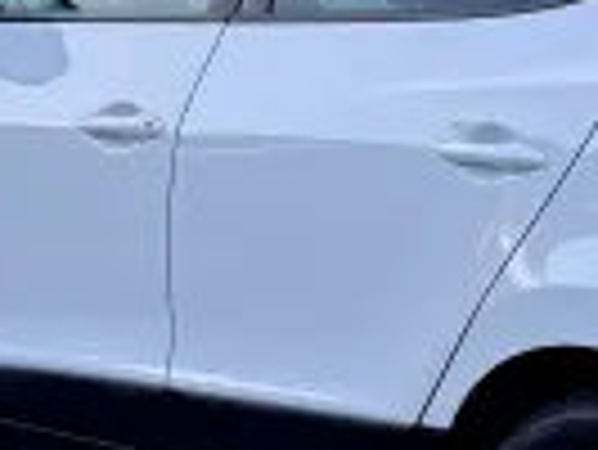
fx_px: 1124
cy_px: 252
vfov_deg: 22.6
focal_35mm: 65
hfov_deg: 27.8
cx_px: 620
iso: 80
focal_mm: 6.76
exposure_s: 1/598
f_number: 1.78
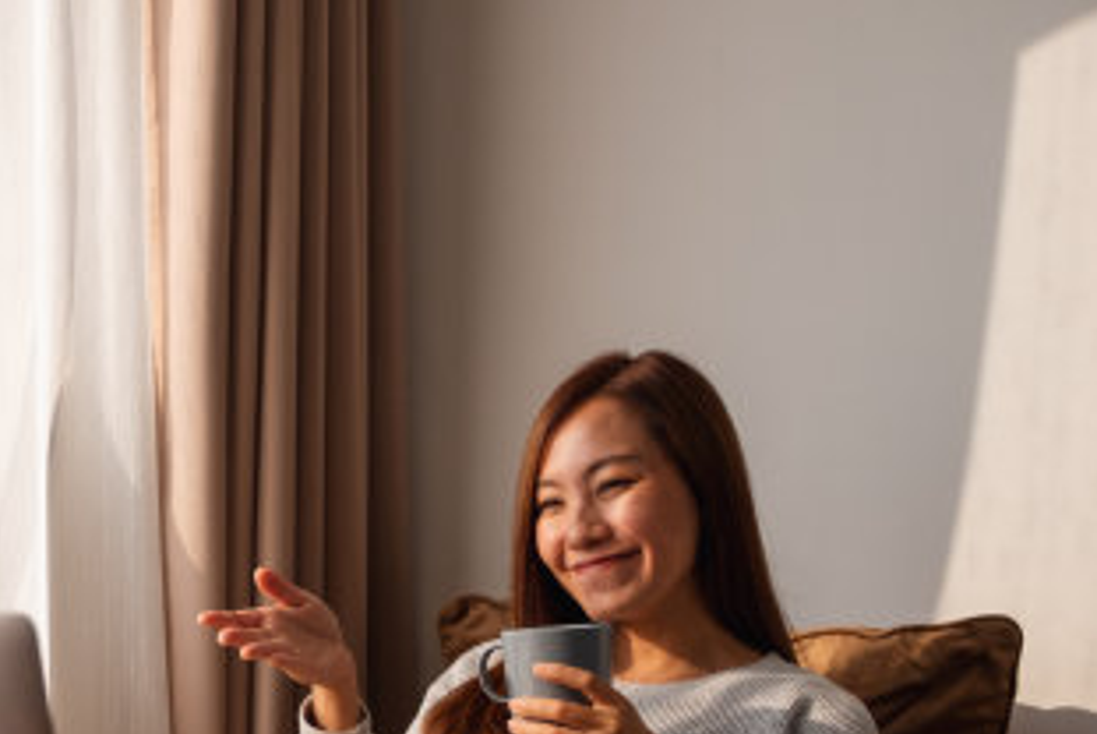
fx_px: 1739
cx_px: 81
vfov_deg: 23.0
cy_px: 709
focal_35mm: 57
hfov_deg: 33.0
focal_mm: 19.4
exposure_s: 1/1100
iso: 200
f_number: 2.8
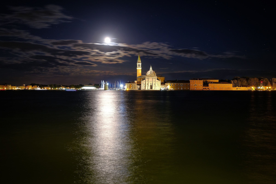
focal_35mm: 36
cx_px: 138
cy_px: 92
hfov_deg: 53.1
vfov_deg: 36.9
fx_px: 276
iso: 200
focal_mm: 24
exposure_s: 13
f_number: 4
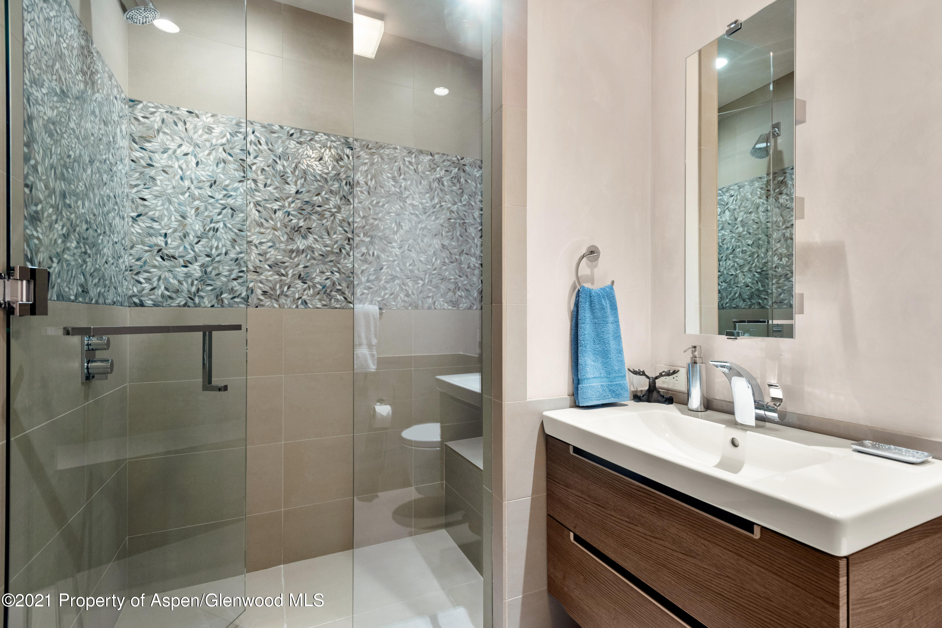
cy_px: 314
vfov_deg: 70.5
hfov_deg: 93.3
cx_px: 471
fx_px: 445
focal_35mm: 17
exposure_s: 1/8
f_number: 7.1
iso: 800
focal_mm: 17
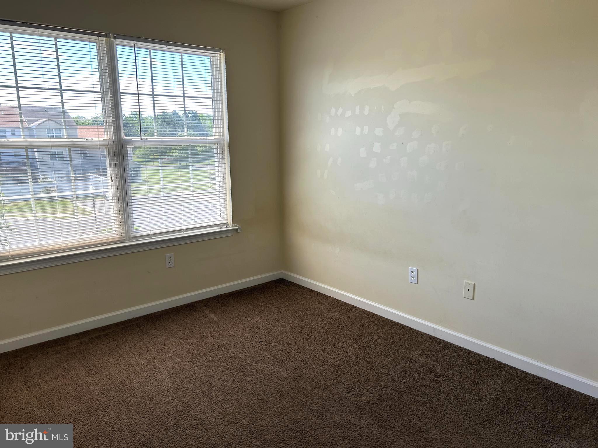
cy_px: 224
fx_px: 449
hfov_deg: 67.3
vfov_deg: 53.1
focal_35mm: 26
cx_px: 299
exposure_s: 1/427
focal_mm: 5.7
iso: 50
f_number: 1.5
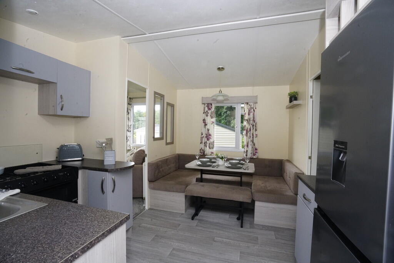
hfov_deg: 96.7
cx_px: 197
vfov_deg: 73.8
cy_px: 132
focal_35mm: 16
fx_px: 175
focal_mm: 16
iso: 3200
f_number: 18
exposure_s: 1/60
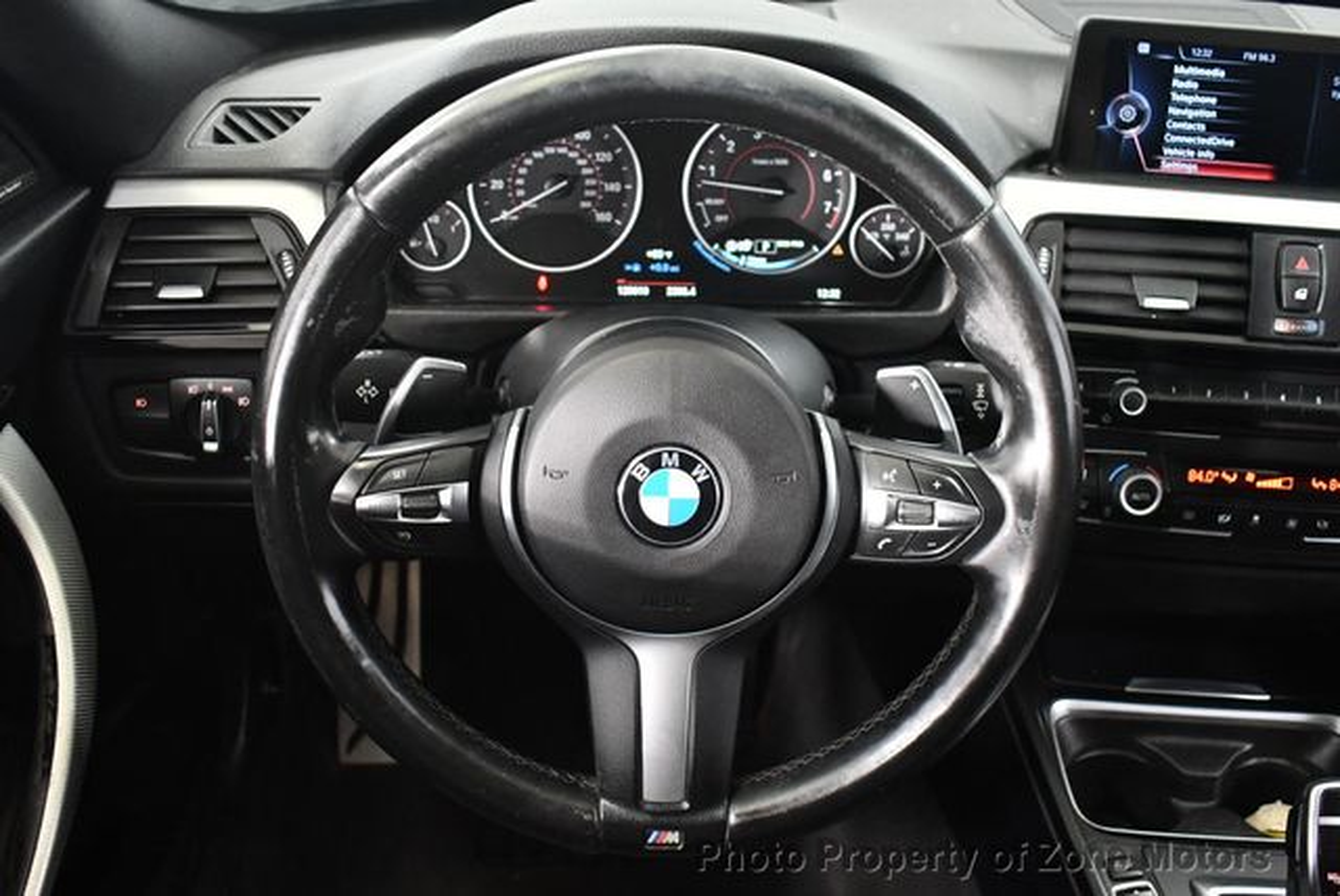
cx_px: 670
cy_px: 448
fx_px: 1341
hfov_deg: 53.1
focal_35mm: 36
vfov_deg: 36.9
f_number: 3.5
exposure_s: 1/80
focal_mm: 18
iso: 3200
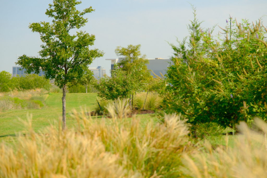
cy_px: 89
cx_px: 134
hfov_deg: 17.5
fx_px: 868
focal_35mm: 117
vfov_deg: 11.7
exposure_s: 1/2500
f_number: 4.5
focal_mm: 78.1
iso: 800
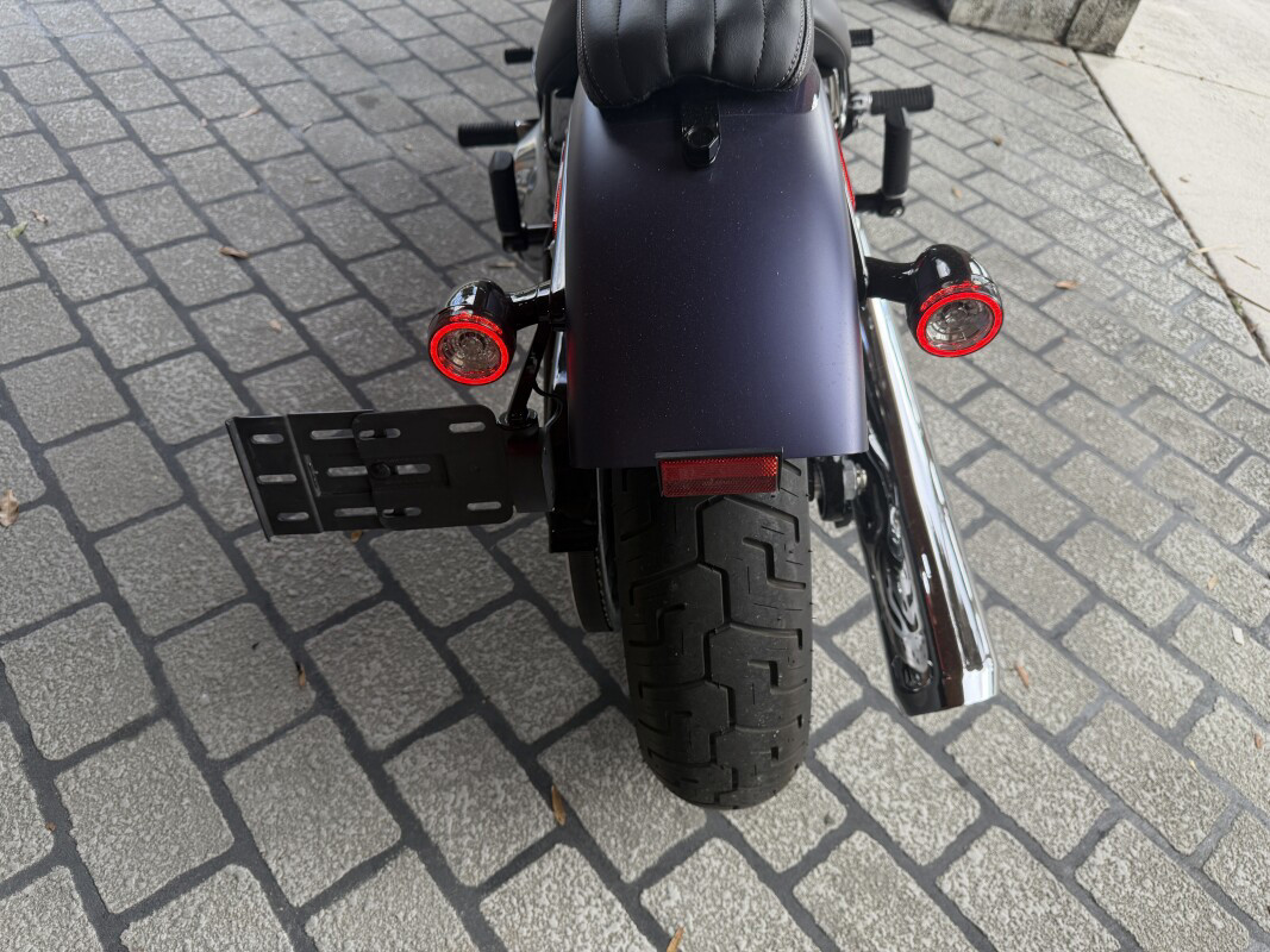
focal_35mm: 24
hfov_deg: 71.6
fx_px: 880
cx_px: 635
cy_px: 476
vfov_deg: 56.8
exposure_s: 1/370
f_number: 1.78
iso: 80
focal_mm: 6.76
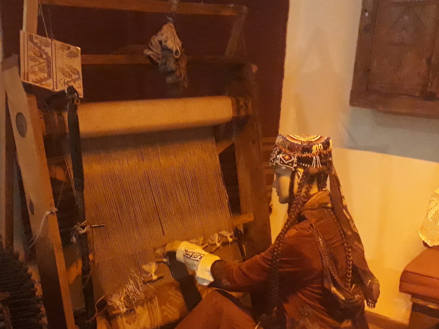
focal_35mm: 44
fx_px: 558
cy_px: 246
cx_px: 174
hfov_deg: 42.7
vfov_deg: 32.3
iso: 800
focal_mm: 3.6
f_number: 1.9
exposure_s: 1/10
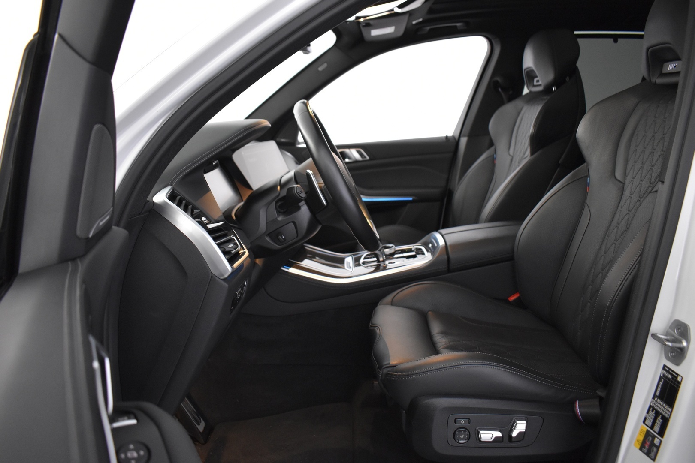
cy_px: 232
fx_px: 521
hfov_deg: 67.4
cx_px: 348
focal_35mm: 27
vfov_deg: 47.9
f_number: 3.5
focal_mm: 18
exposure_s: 1/30
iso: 2200
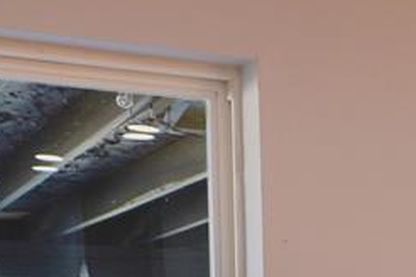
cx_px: 517
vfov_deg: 12.6
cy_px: 478
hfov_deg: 19.1
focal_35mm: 100
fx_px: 1155
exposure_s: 1/60
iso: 125
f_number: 4
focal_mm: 16
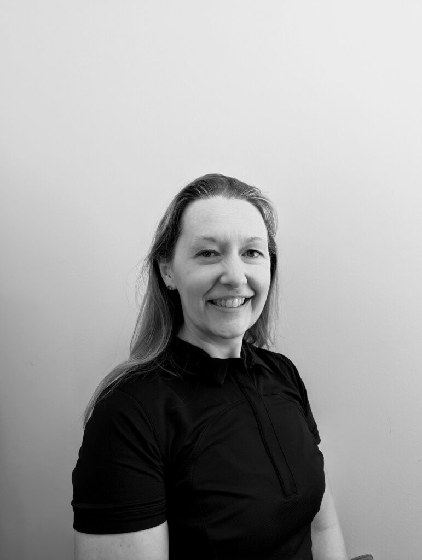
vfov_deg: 71.5
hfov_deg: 56.9
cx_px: 211
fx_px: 389
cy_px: 280
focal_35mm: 24
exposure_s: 1/57.4
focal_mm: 6.81
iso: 60
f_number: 1.85
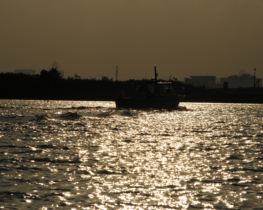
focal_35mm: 230
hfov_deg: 8.4
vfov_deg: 6.7
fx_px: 1787
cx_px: 147
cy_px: 105
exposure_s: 1/4000
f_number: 11
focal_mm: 135
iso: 200
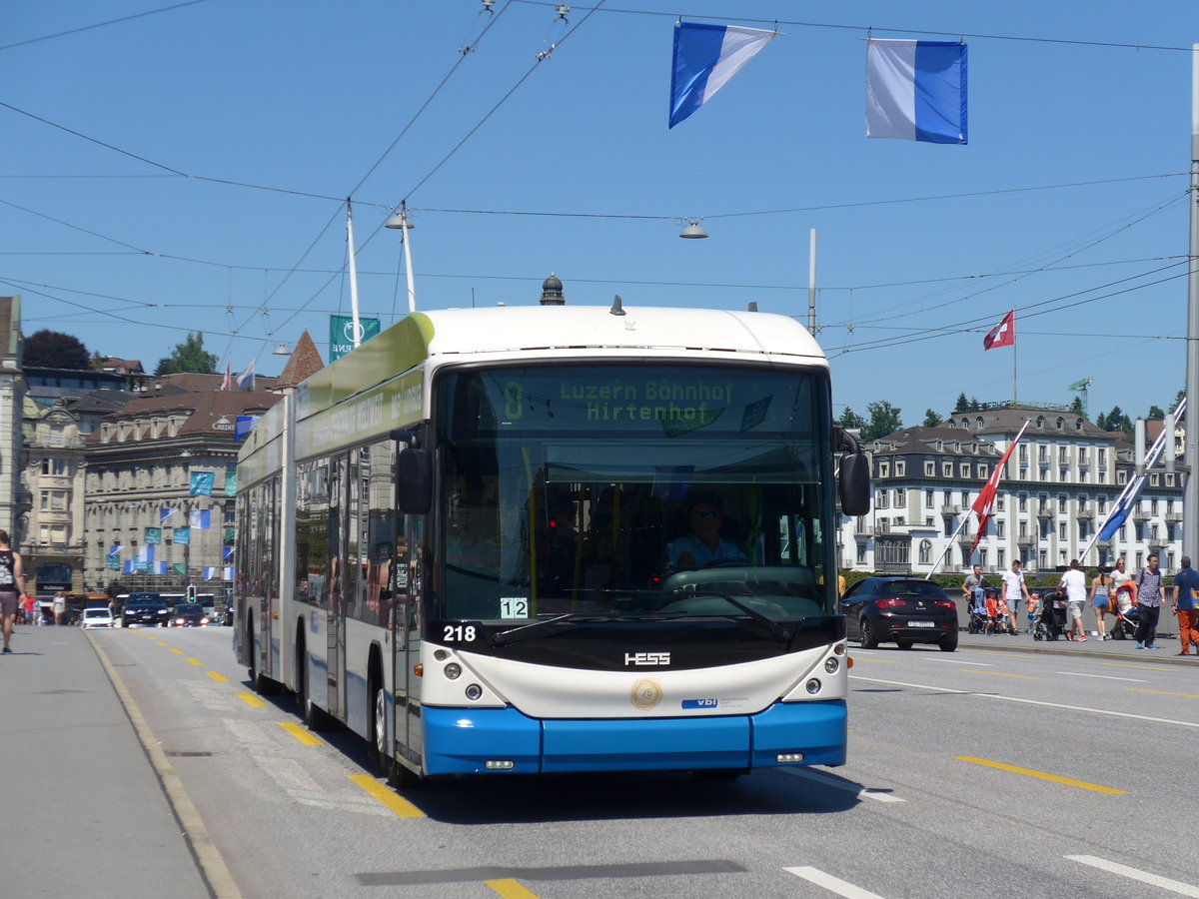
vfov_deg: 18.4
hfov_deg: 24.4
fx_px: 2771
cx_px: 600
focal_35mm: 80
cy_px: 450
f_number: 4.4
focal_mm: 16
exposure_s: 1/800
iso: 80
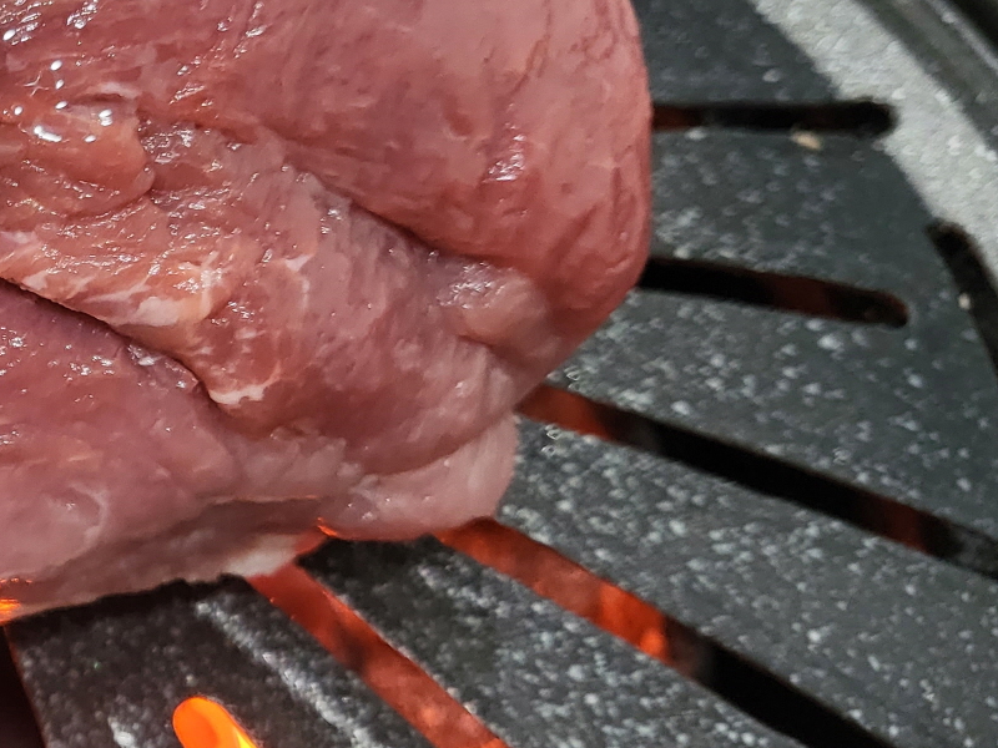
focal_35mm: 65
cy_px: 325
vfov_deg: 22.6
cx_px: -153
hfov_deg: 26.9
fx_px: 1874
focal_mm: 4.25
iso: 200
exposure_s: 1/40
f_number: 1.8
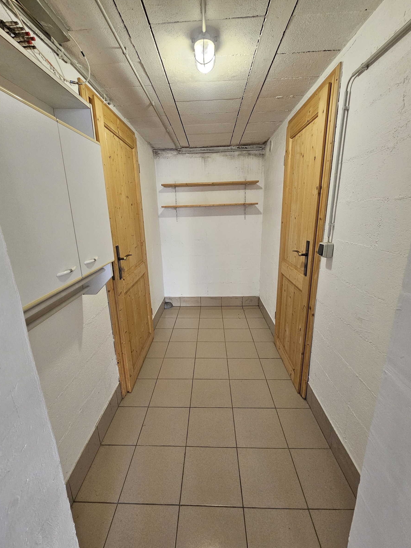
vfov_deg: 102.0
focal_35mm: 14
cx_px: 200
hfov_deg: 85.7
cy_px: 281
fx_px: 222
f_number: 2.2
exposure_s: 1/71
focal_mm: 2.2
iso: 320
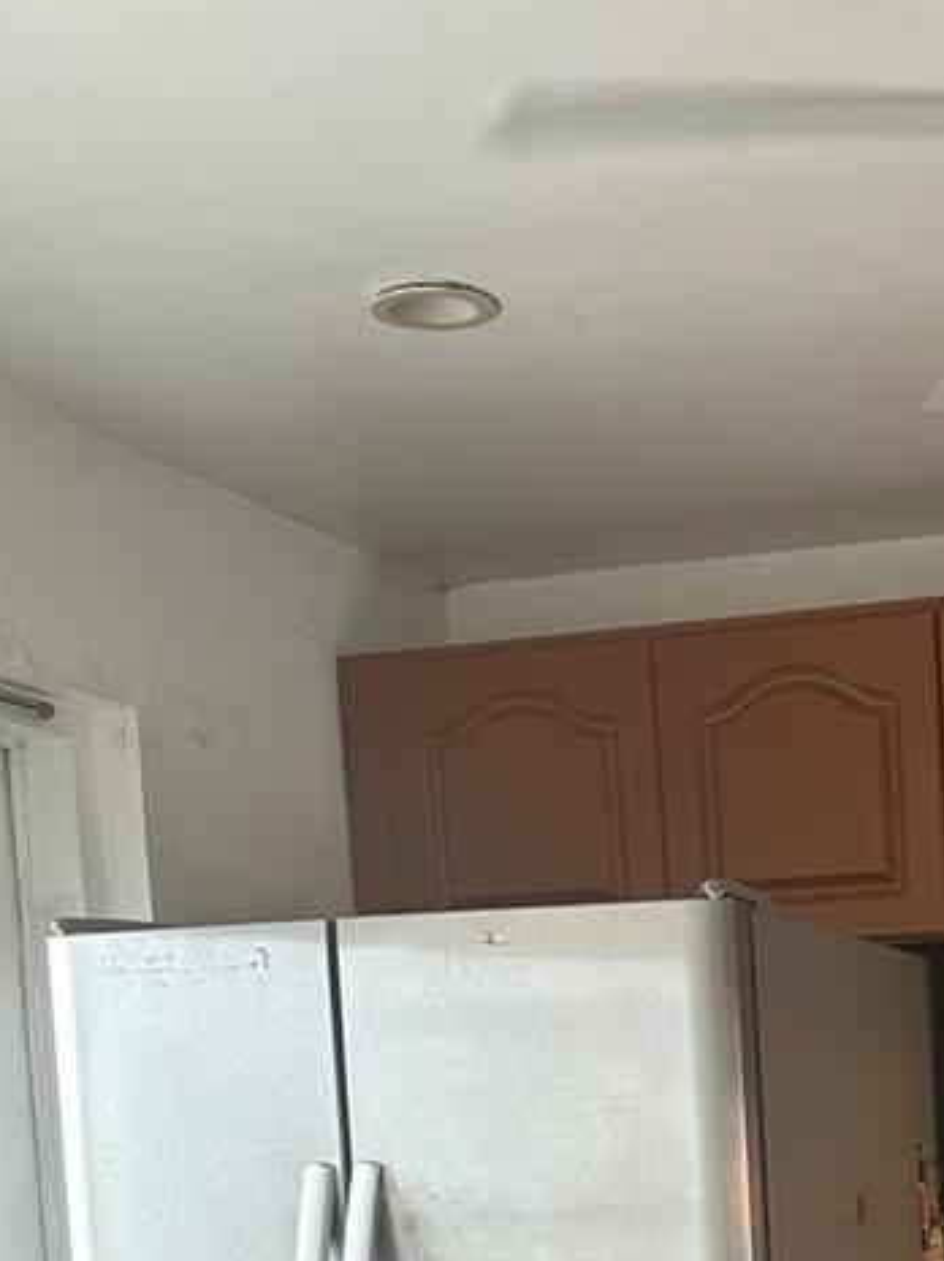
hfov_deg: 21.7
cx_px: 1166
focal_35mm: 62
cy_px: 1378
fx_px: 2257
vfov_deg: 28.4
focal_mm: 6.86
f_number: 1.78
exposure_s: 1/60
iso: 125
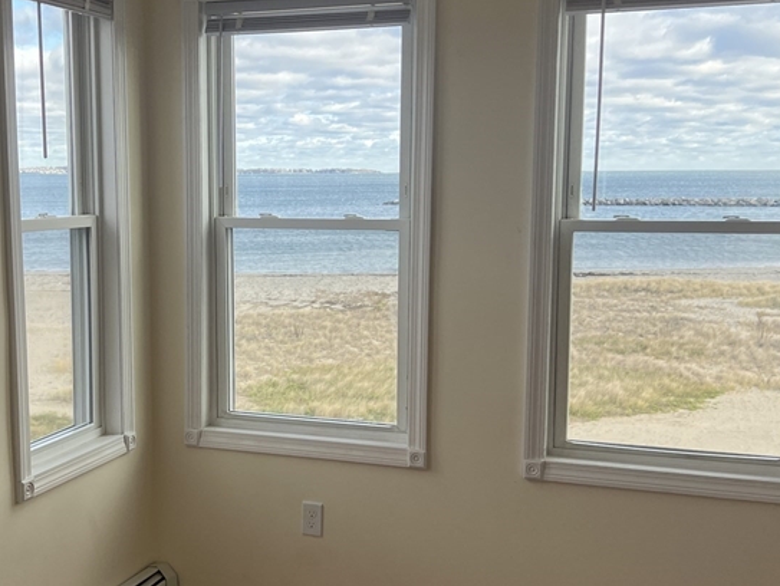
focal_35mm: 49
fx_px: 1105
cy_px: 313
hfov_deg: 38.5
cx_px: 267
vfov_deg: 29.7
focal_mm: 5.7
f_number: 1.5
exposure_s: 1/591
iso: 50
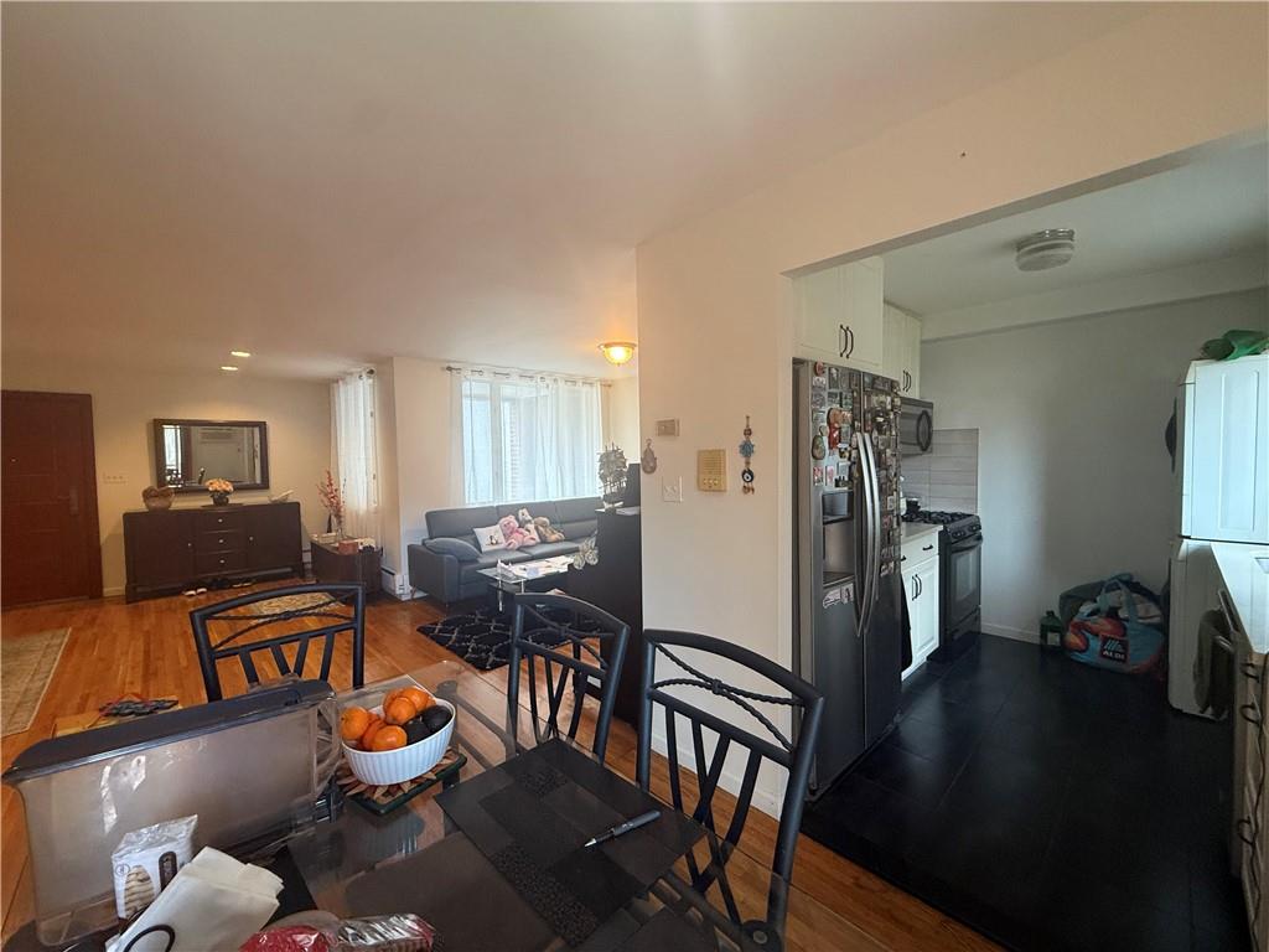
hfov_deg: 102.1
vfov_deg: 85.7
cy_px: 476
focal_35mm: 14
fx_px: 513
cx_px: 634
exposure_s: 1/60
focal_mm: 2.22
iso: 250
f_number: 2.2
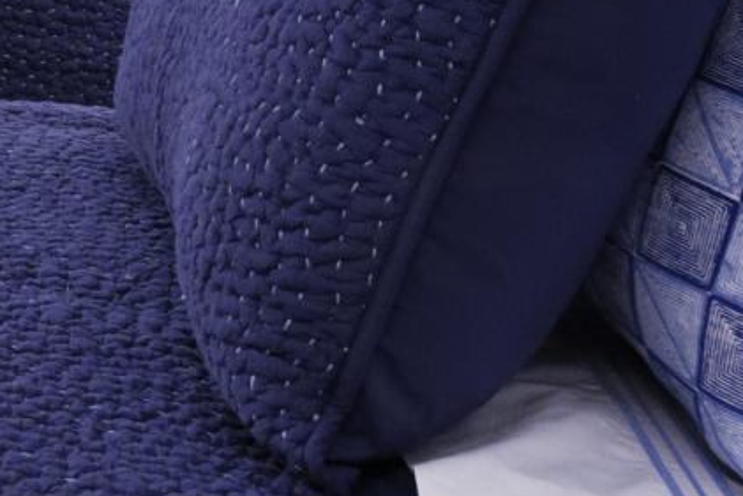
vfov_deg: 10.3
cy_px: -540
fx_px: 2498
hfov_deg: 13.3
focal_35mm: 121
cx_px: -941
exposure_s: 1/25
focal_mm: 17
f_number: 7.1
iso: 1250
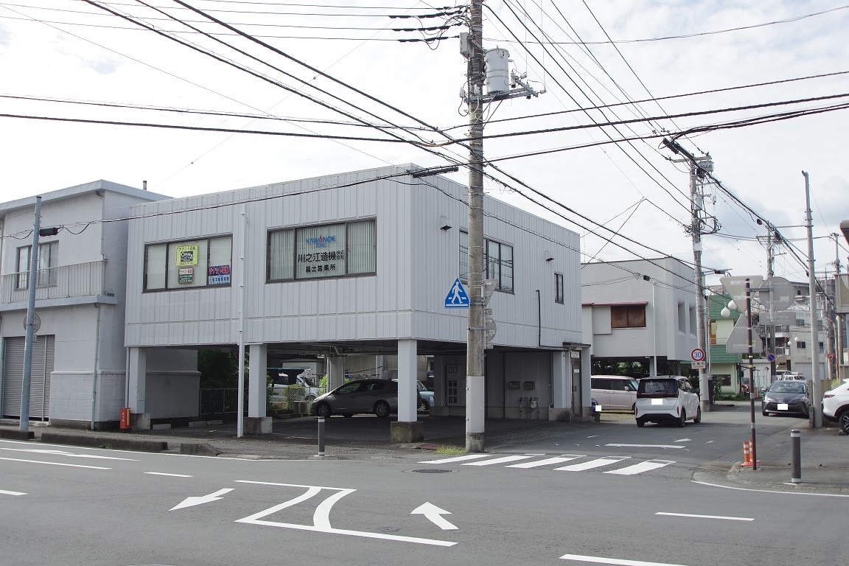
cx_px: 424
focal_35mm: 36
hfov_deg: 53.1
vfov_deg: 36.9
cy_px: 283
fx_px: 849
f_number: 9
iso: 200
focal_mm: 24
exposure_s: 1/320
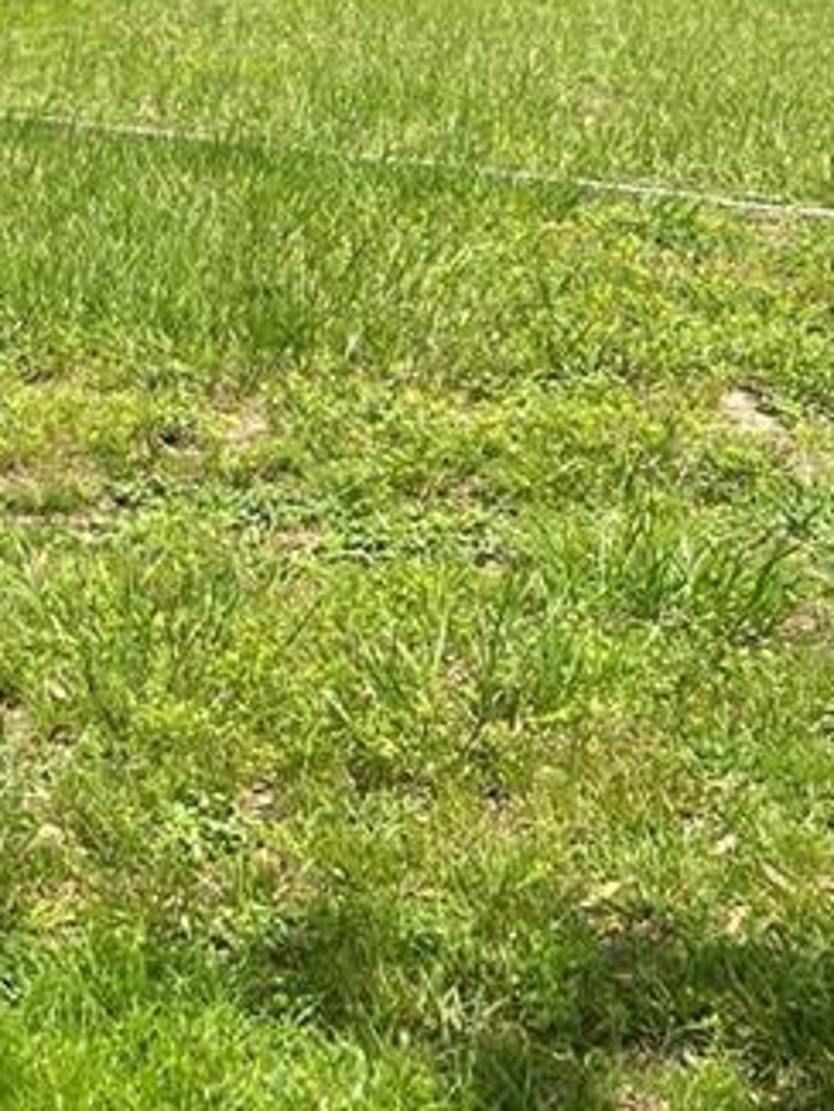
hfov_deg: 15.2
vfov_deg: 19.9
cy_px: 17
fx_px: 3082
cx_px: 41
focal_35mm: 96
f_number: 1.5
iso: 50
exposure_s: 1/2571
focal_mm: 5.7
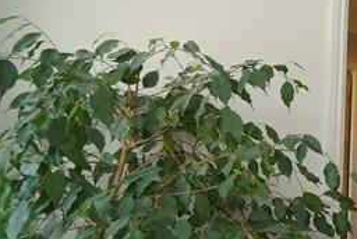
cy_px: 182
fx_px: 476
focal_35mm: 48
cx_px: 565
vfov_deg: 27.7
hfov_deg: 26.3
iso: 1000
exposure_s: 1/160
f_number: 4
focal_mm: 12
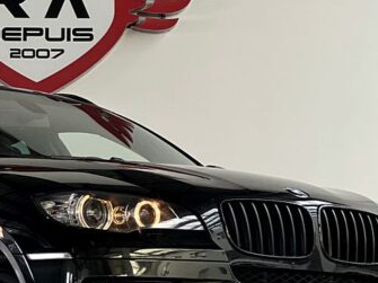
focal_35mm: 184
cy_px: 103
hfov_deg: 10.7
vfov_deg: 8.1
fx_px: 2009
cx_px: 25
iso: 250
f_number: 2.8
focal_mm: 9
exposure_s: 1/94
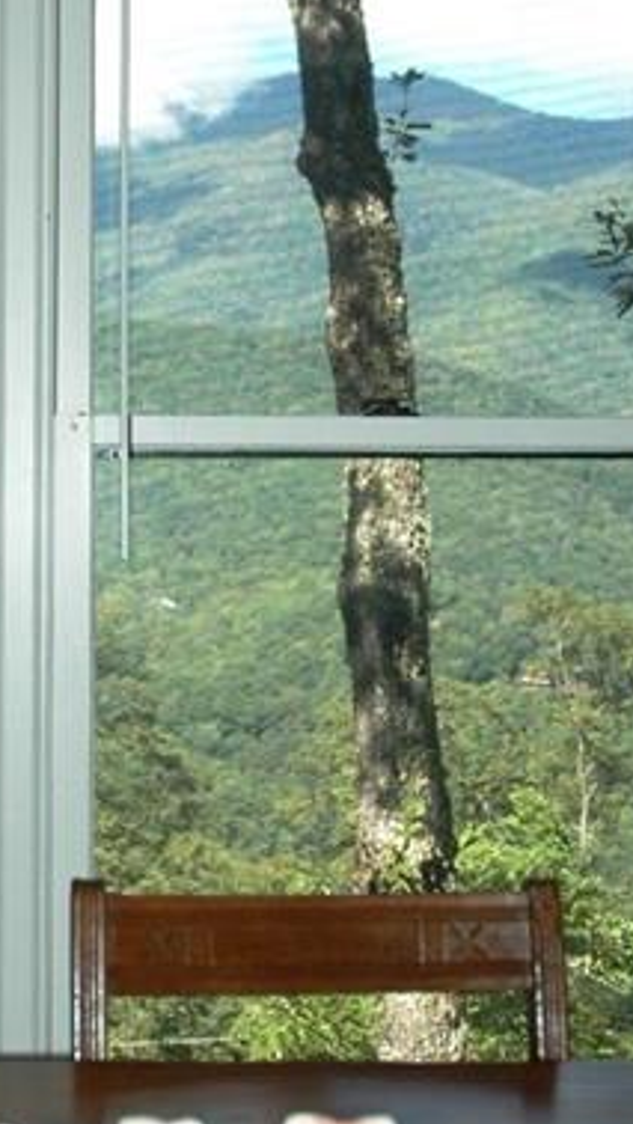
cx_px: 95
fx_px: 2565
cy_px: 538
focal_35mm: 86
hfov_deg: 14.0
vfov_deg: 24.7
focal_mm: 27
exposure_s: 1/500
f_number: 4
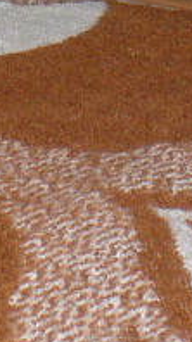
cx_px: -64
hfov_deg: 4.6
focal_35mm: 261
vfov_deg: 8.1
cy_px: -173
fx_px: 2368
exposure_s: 1/60
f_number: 2.8
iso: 100
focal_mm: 6.1
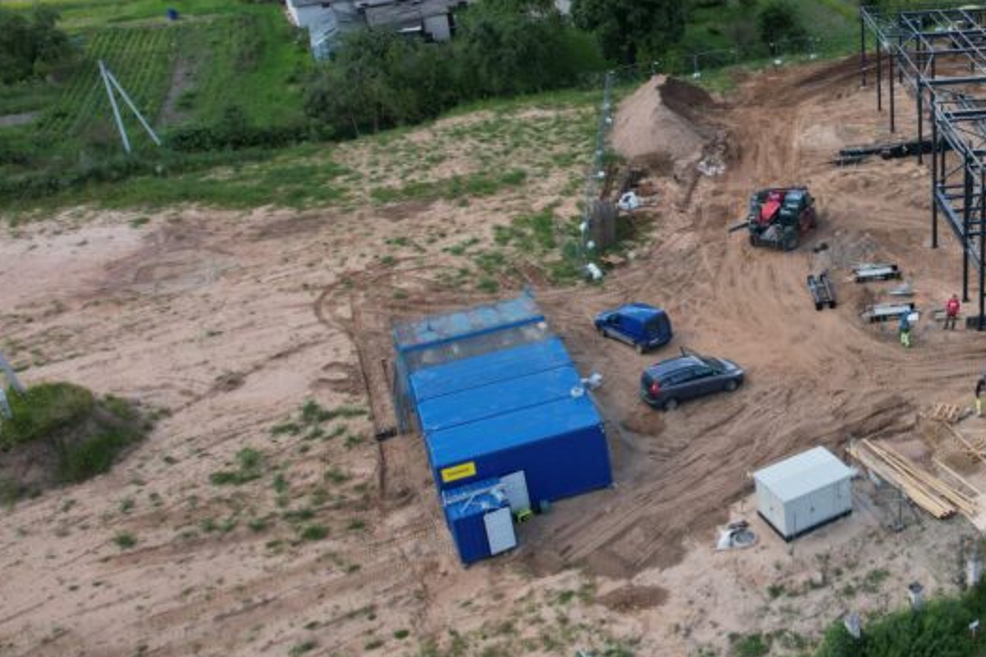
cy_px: 249
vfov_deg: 31.0
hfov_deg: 40.9
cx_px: 935
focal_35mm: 43
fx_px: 1177
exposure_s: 1/725
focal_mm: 8.38
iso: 140
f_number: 2.8
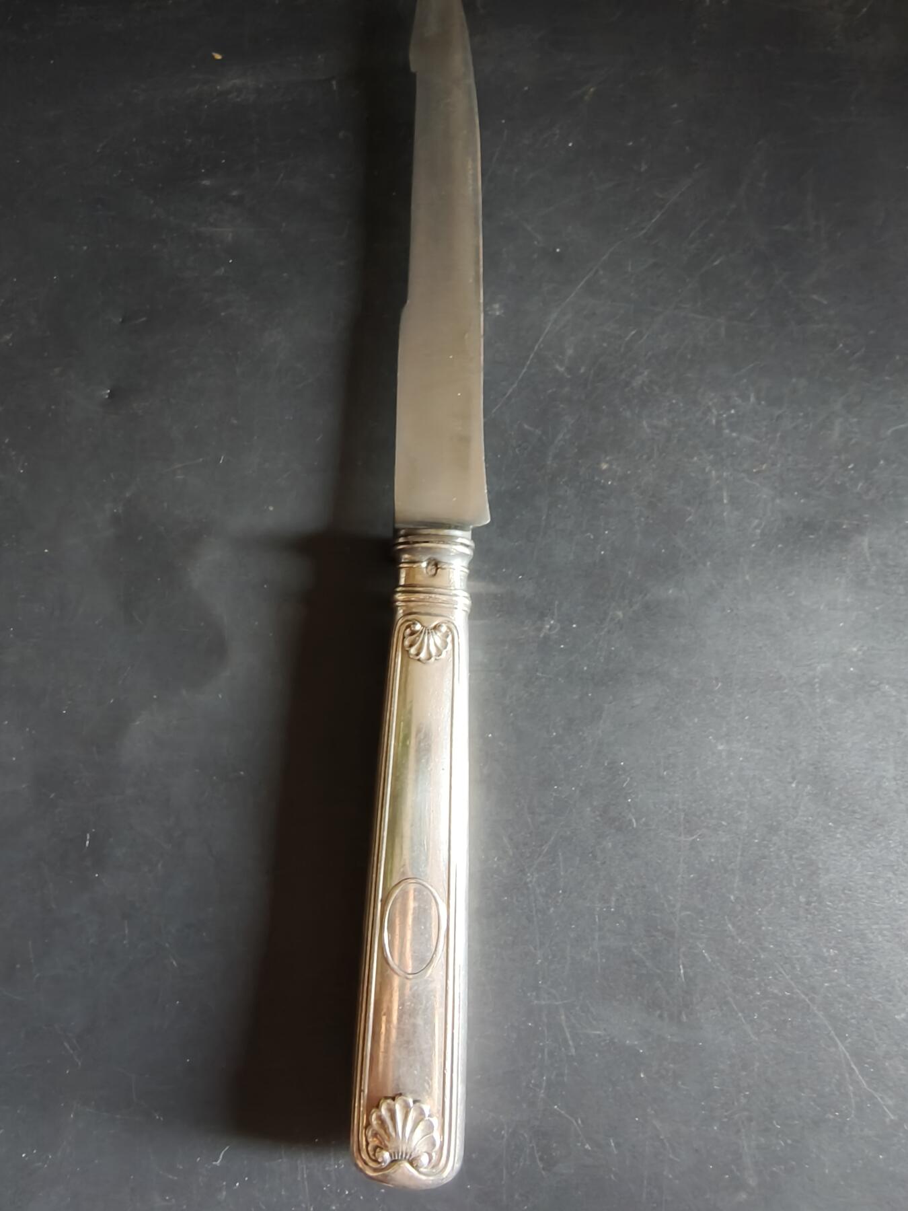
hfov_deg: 58.9
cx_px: 454
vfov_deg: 73.9
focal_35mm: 23
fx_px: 804
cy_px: 606
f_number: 2
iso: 800
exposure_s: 1/25
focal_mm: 2.32
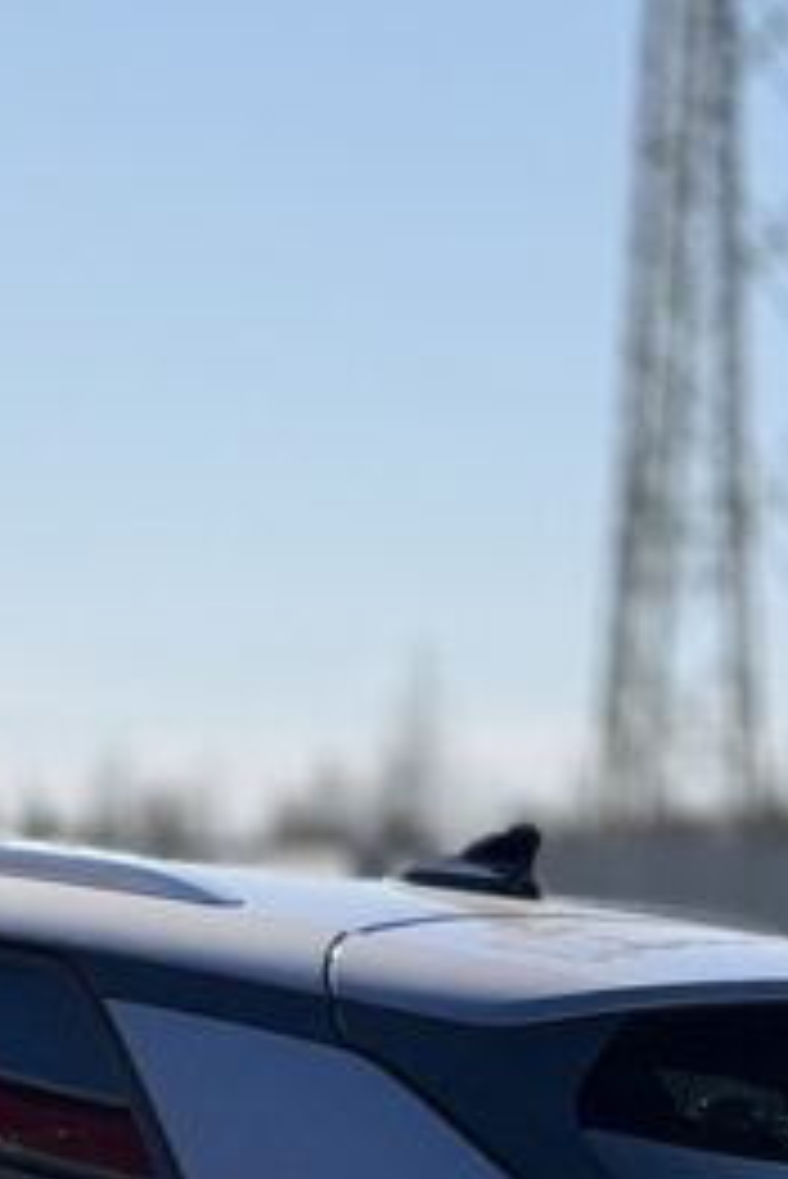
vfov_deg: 10.3
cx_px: -266
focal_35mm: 195
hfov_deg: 7.0
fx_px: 6394
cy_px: 1652
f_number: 1.78
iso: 80
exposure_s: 1/4587
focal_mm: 6.76
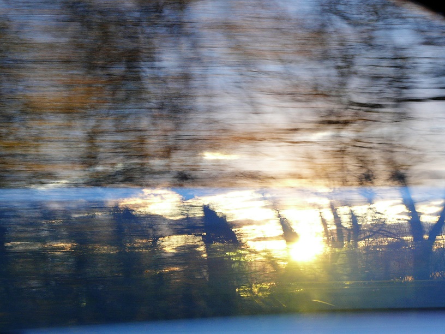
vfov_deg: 9.8
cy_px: 167
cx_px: 222
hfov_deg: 13.0
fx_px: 1954
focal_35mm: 152
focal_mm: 28.7
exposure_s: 1/10
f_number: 5.6
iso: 100
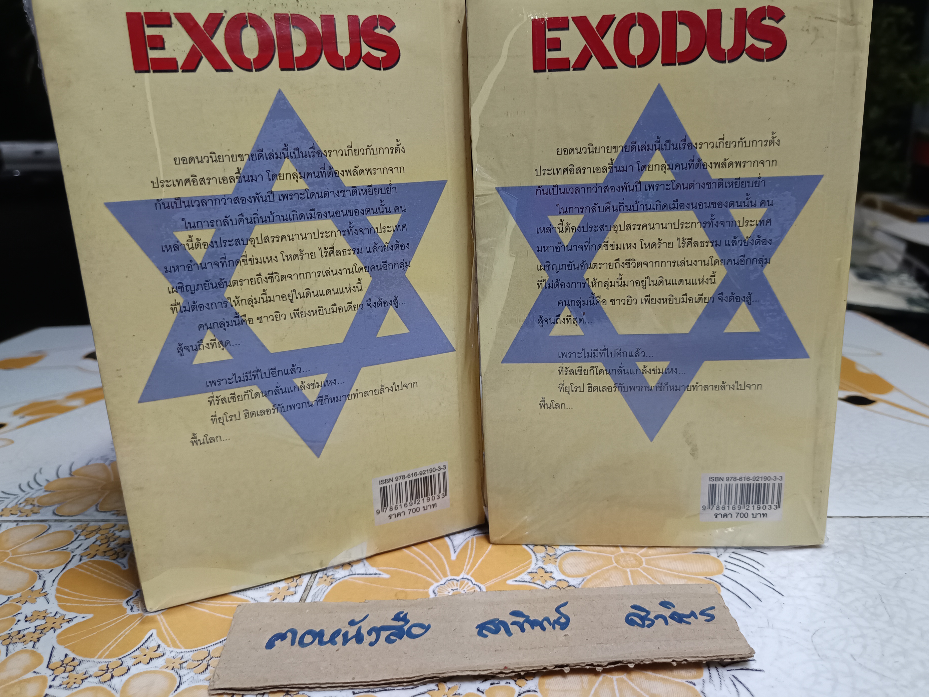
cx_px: 480
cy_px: 323
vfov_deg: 53.0
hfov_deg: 67.3
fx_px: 698
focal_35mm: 26
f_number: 1.7
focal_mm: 5.31
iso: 1006
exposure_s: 1/25
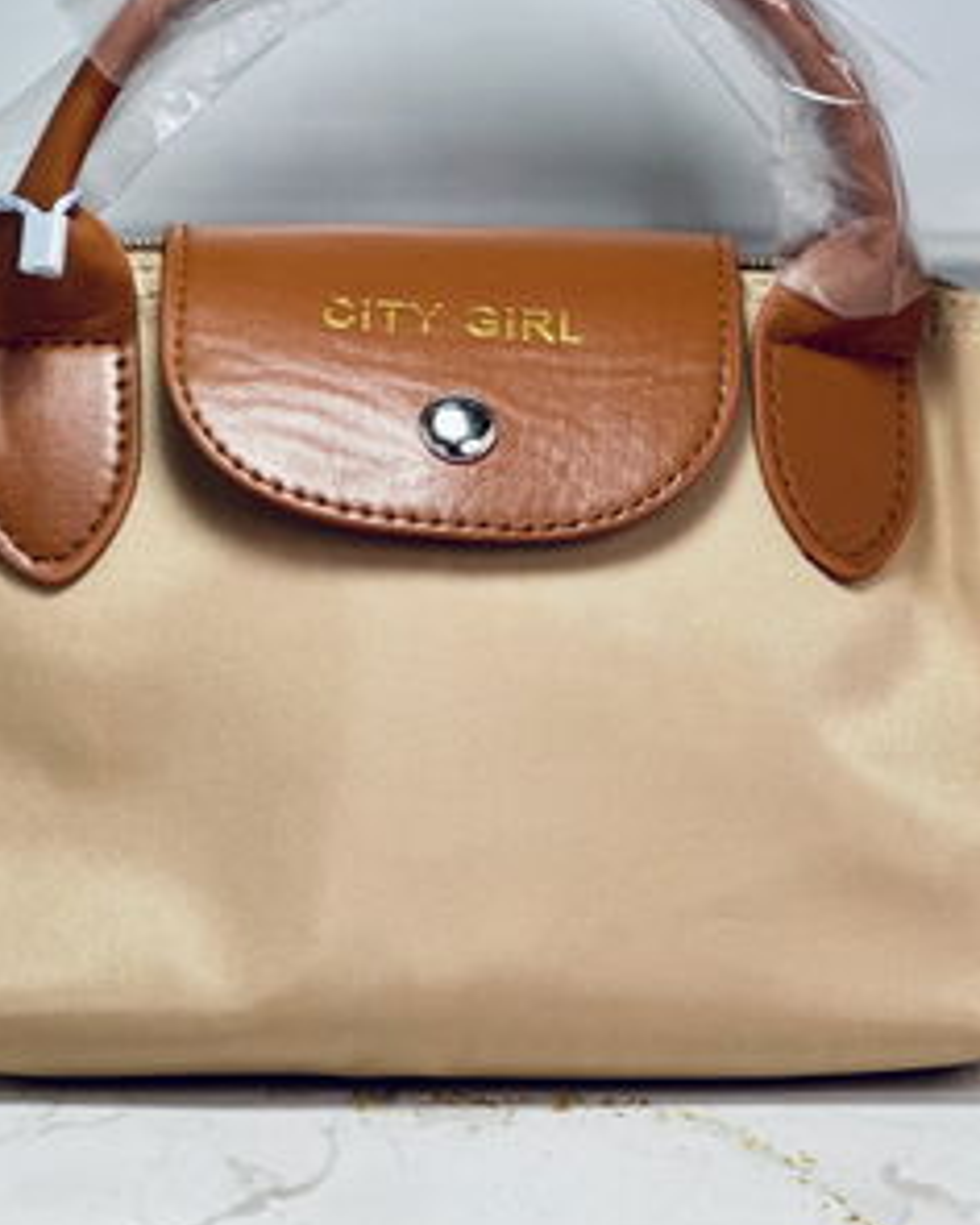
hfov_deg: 11.3
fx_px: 4931
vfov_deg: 14.2
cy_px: 563
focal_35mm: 136
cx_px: 419
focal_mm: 9
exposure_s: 1/100
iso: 160
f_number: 2.8
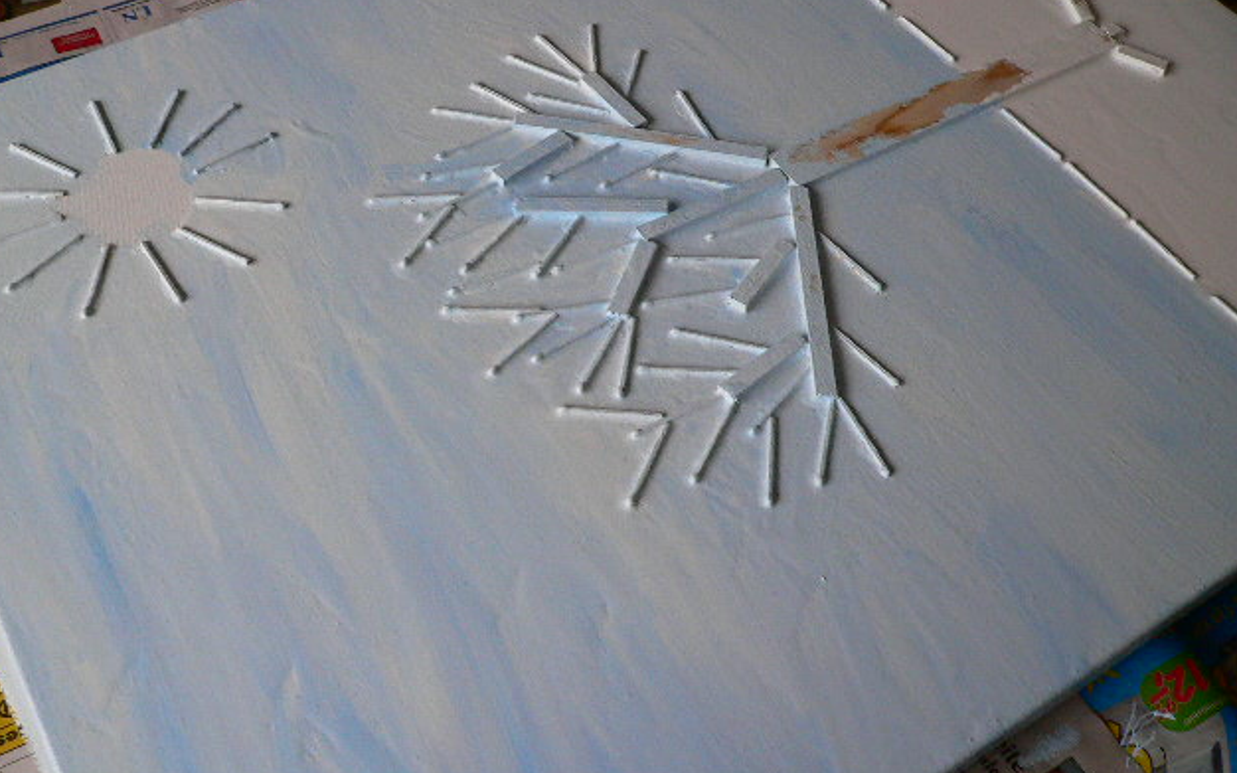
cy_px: 433
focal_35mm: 39
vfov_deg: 32.7
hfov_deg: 50.4
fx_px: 1315
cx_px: 607
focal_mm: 6
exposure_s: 1/20
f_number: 2.8
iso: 200
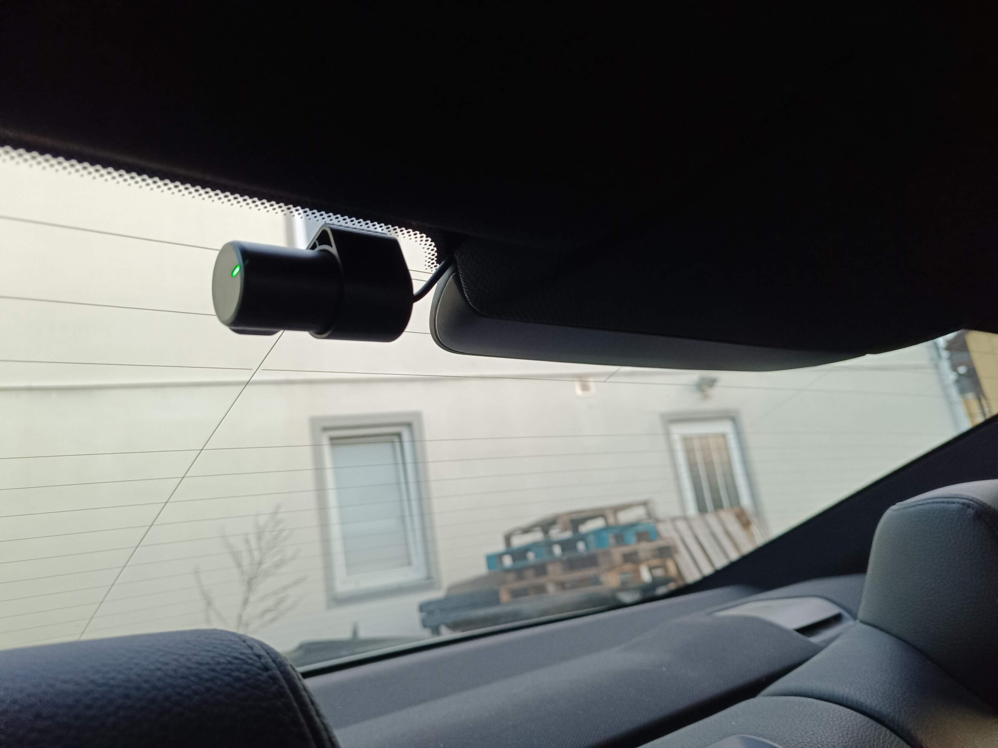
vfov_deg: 56.8
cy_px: 374
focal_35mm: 24
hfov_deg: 71.6
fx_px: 692
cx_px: 499
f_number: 1.88
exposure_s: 1/50.1
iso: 717
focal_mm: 5.59
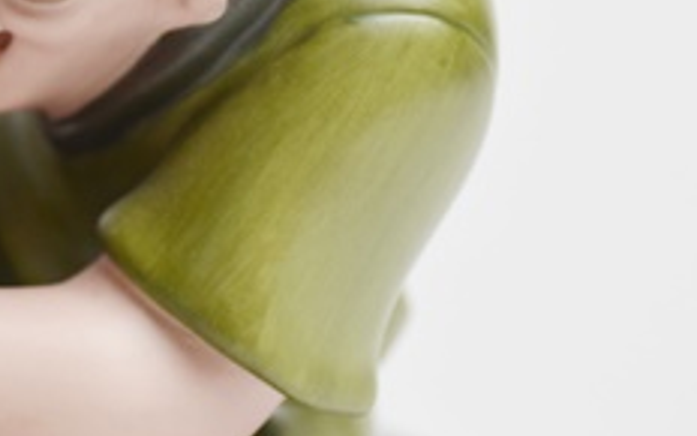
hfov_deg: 13.7
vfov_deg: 8.7
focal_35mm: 150
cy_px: -51
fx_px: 2849
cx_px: -48
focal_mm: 38
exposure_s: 1/125
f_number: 5.6
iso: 320
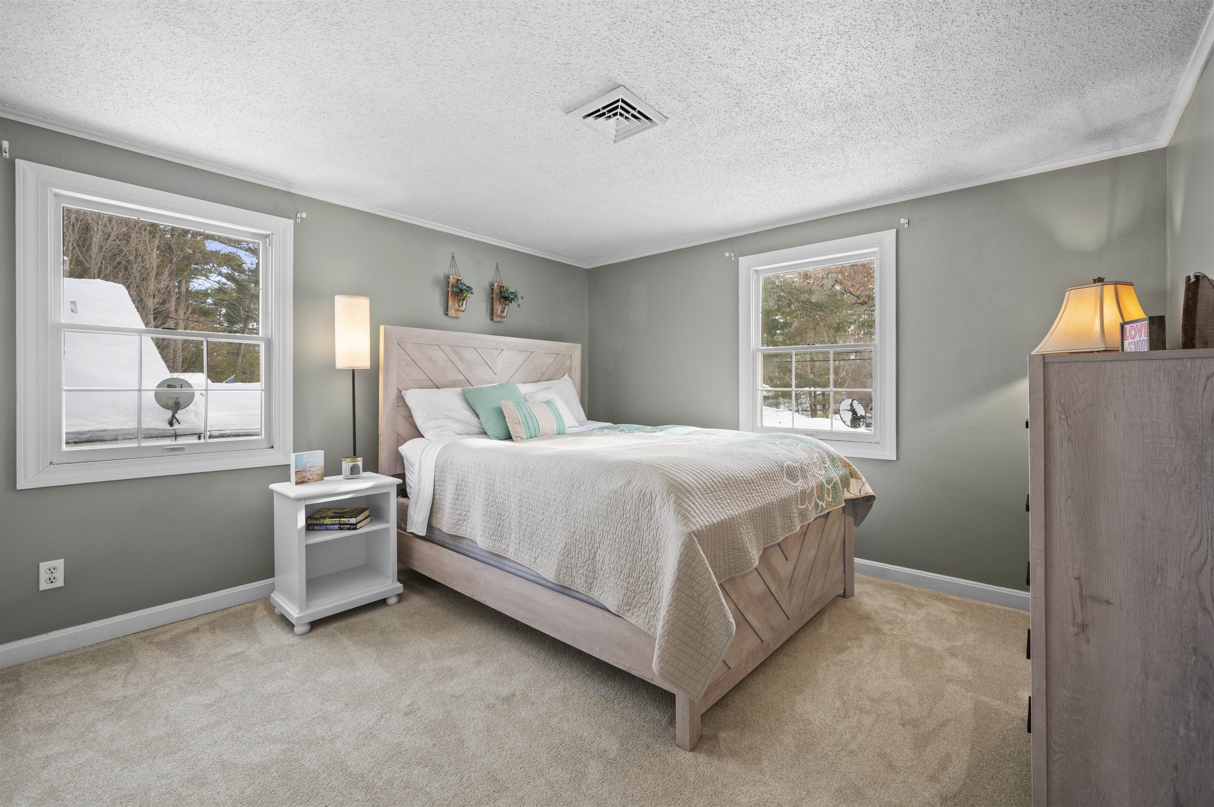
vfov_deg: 77.2
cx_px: 607
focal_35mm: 15
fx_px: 505
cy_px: 404
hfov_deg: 100.4
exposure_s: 1
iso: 250
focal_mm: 15
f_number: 7.1
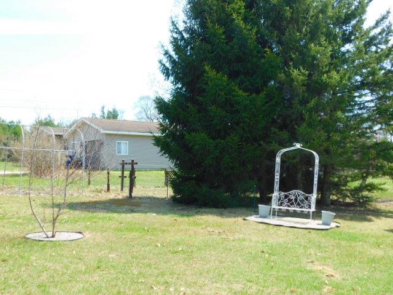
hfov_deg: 46.8
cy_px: 148
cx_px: 196
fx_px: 454
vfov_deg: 36.0
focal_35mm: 40
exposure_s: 1/400
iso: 125
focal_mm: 7.1
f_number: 3.6
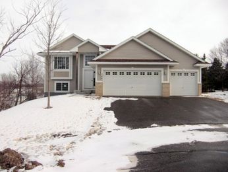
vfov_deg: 49.8
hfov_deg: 63.4
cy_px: 86
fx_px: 185
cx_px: 114
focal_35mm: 28
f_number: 7
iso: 50
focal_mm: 4.9
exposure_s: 1/160
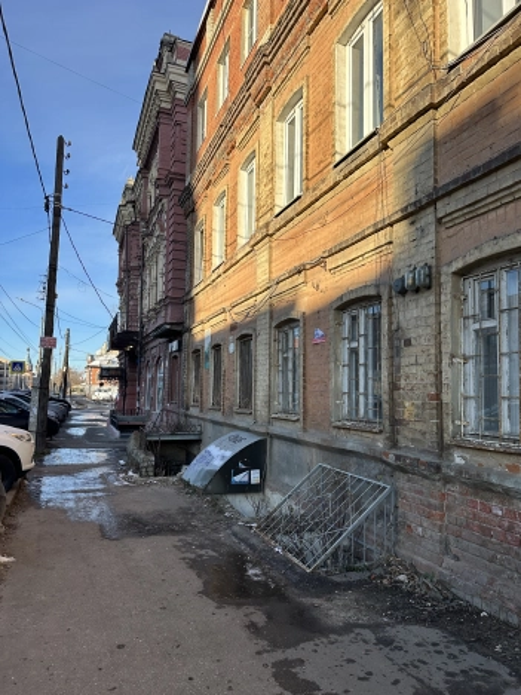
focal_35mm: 24
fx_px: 482
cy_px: 348
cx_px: 260
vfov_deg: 71.6
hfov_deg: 56.8
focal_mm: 6.86
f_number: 1.78
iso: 80
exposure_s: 1/2660
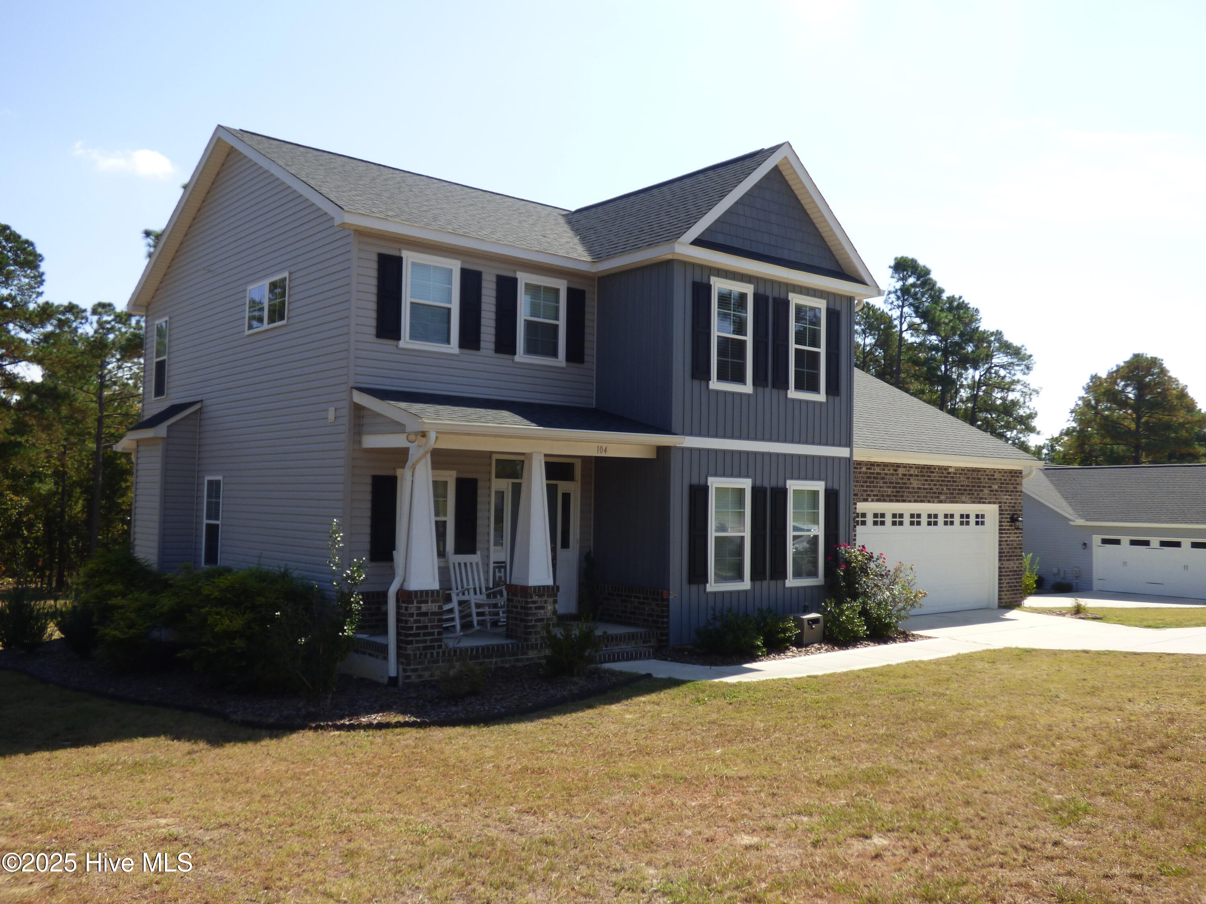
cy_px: 452
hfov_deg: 60.0
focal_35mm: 30
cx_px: 603
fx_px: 1045
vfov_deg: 46.8
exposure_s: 1/800
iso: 100
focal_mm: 5.29
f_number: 3.3
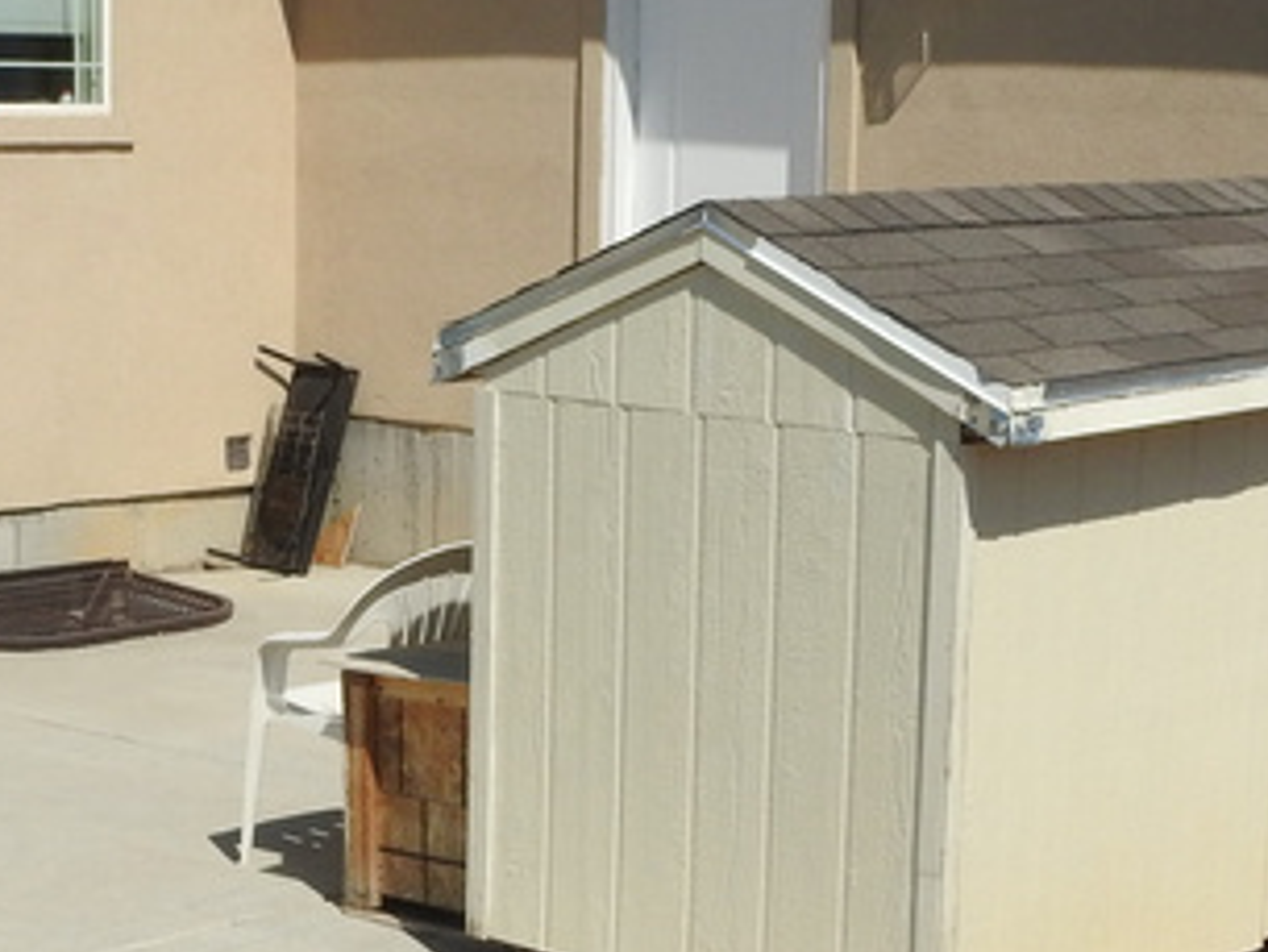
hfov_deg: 20.8
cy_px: 628
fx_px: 3445
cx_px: 507
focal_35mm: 94
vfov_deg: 15.7
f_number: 5
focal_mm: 5
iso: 100
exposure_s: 1/1250
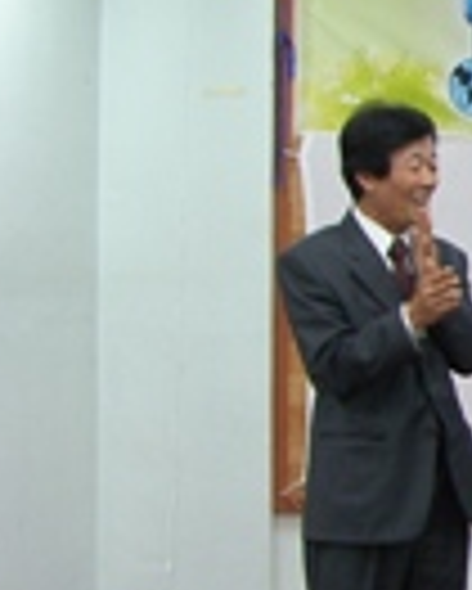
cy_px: 410
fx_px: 2913
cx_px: 1007
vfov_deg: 11.5
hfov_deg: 8.7
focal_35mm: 167
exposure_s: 1/30
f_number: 2.2
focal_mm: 9
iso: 64
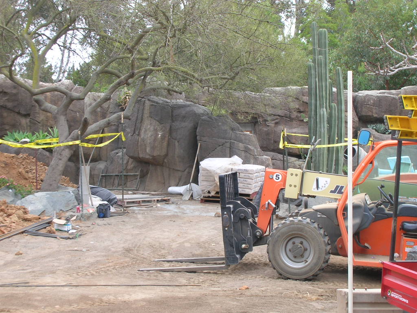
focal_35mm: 66
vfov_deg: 22.3
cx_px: 208
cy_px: 156
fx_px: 795
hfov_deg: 29.4
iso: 50
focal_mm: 11
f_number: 6.4
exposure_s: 1/29.2
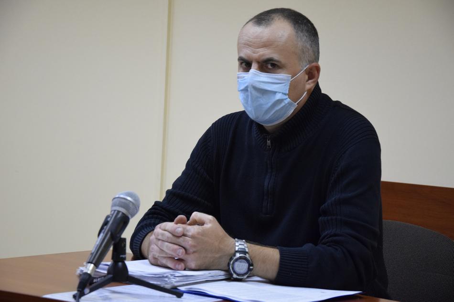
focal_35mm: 105
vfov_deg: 13.0
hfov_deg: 19.5
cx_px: 227
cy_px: 151
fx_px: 1324
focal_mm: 70
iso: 3200
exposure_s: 1/125
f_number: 5.3
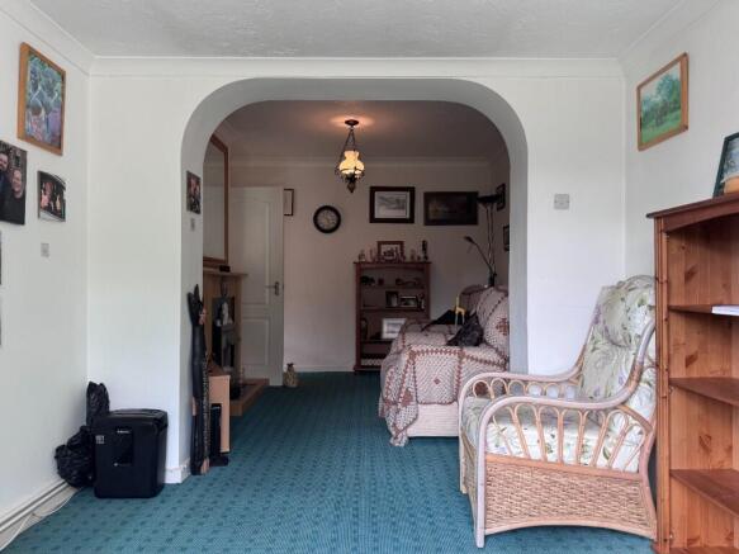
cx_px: 370
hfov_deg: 71.6
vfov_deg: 56.8
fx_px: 512
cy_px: 277
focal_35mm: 24
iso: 80
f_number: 1.78
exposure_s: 1/121
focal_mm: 6.76
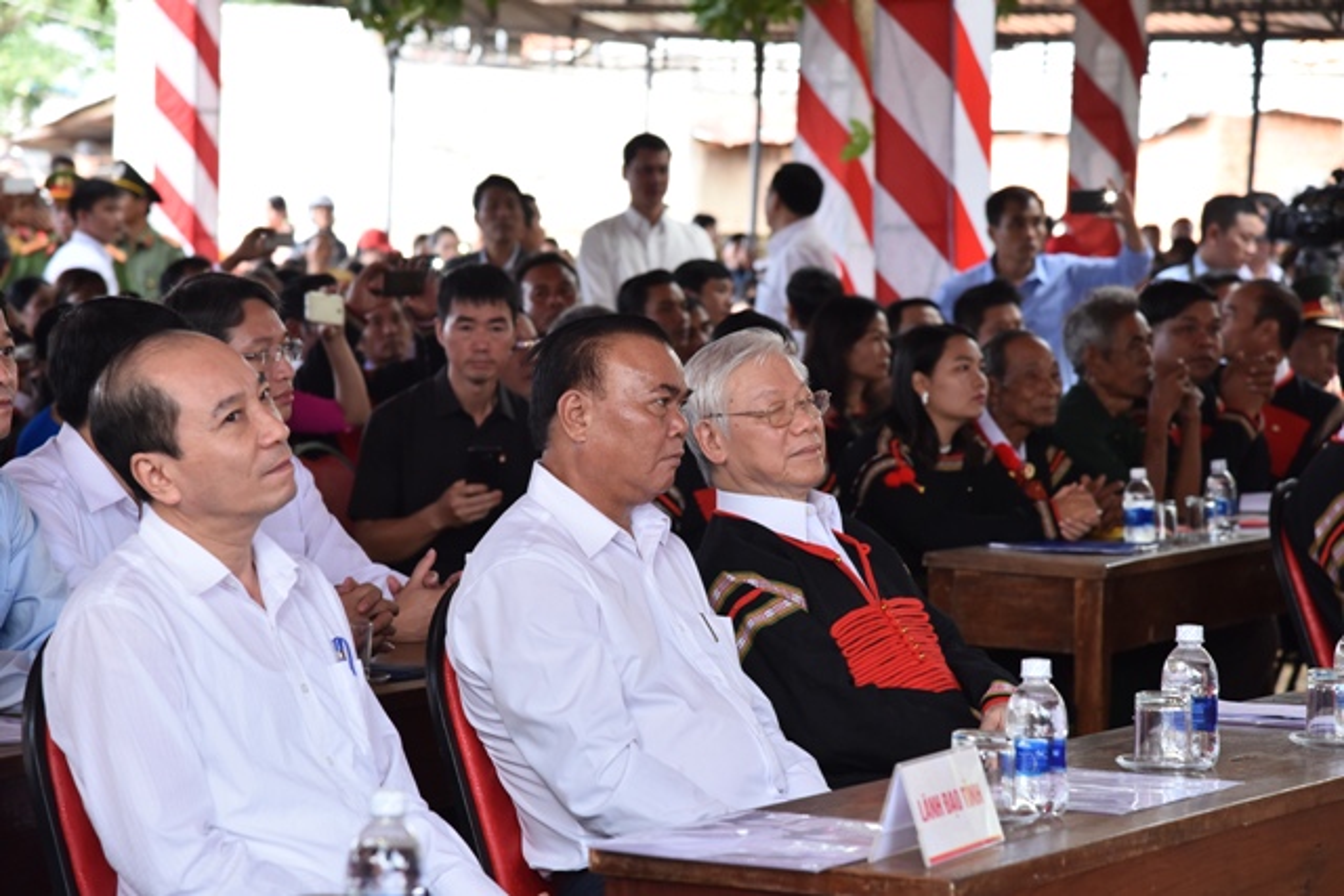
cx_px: 672
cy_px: 448
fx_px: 3921
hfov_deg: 19.5
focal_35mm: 105
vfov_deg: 13.0
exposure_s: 1/160
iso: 1600
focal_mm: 105
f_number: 6.3
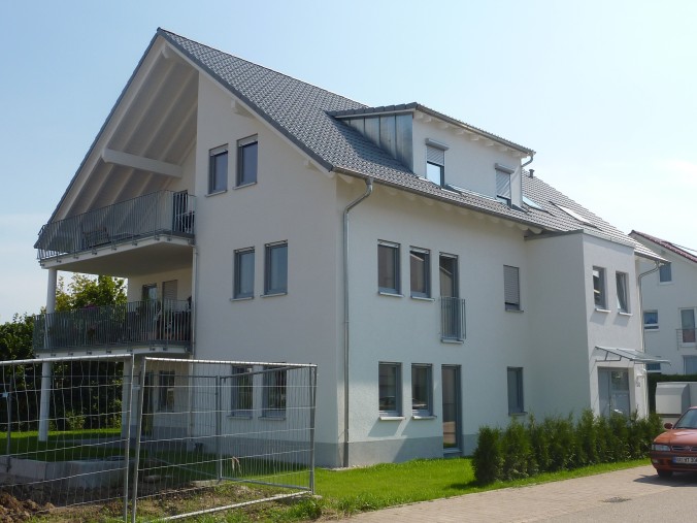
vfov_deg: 37.7
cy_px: 262
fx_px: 765
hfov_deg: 49.0
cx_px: 348
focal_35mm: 38
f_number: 5
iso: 80
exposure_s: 1/500
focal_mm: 5.3
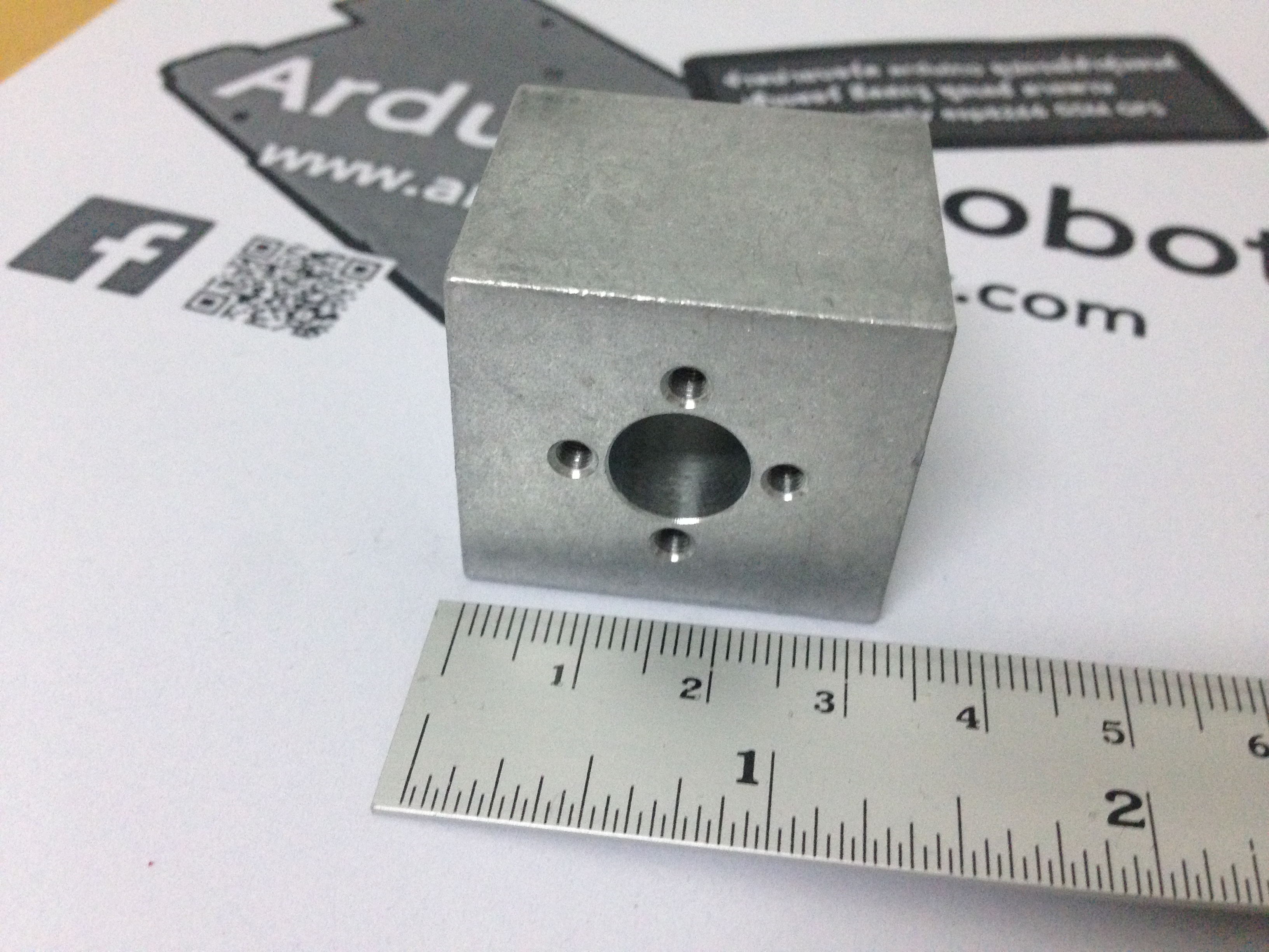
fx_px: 1210
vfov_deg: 42.9
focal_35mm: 33
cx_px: 634
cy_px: 476
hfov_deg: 55.4
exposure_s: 1/20
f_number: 2.4
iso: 320
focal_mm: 4.12
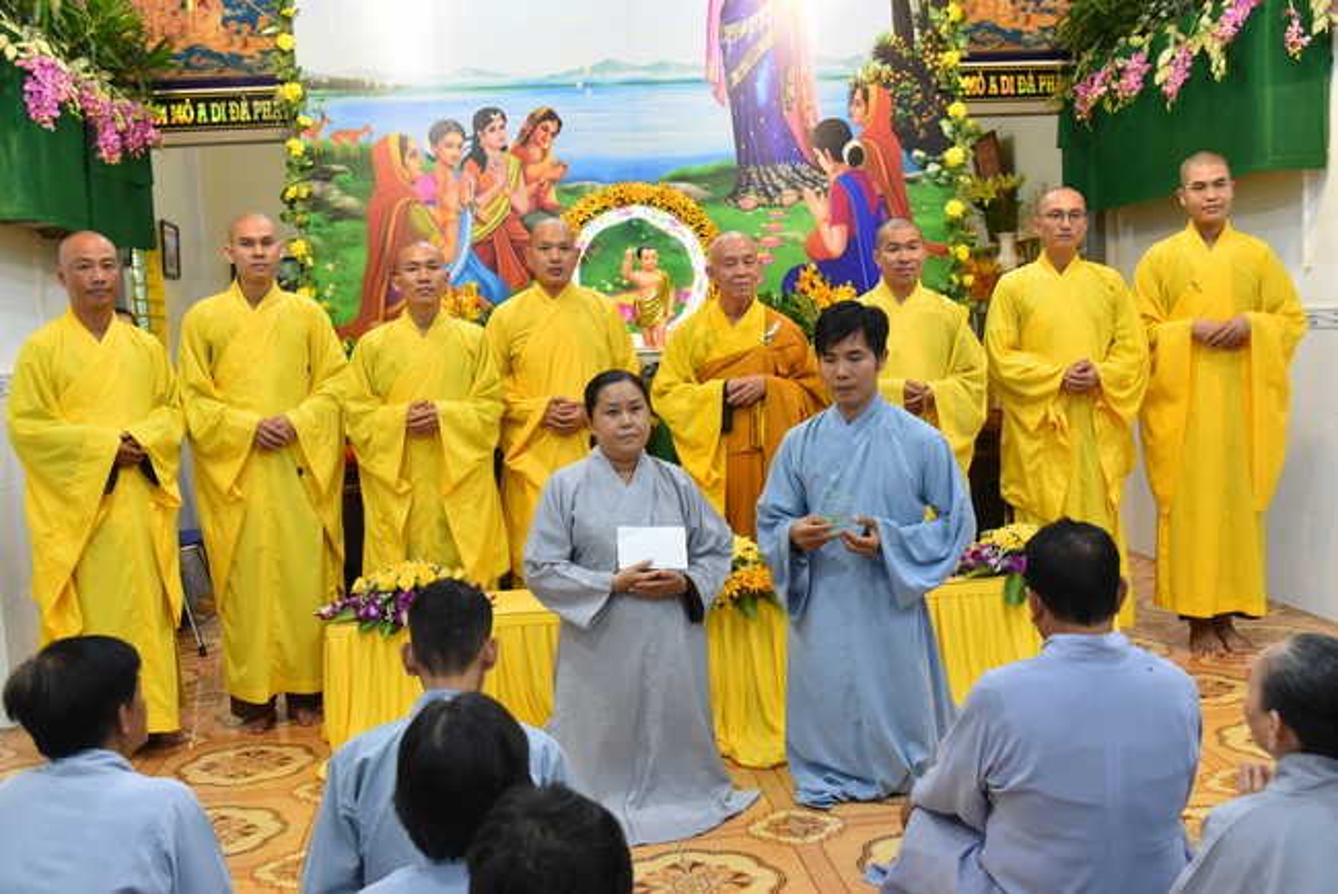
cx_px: 669
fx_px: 1413
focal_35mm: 38
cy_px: 447
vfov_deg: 35.1
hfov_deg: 50.7
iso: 1600
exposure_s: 1/80
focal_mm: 38
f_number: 4.5
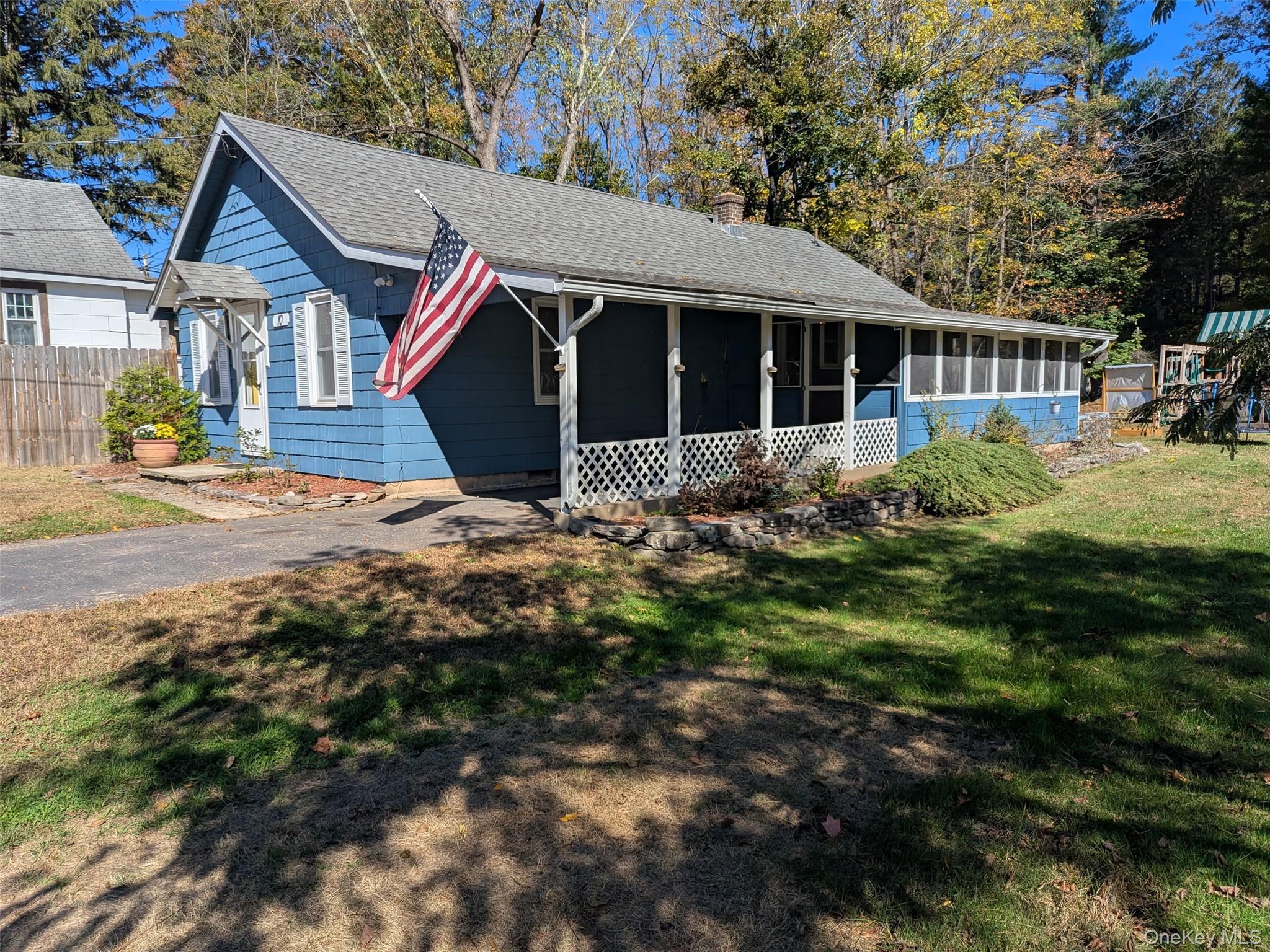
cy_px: 476
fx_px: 881
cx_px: 635
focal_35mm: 24
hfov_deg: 71.6
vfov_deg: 56.8
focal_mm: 6.81
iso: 36
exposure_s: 1/2632
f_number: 1.85
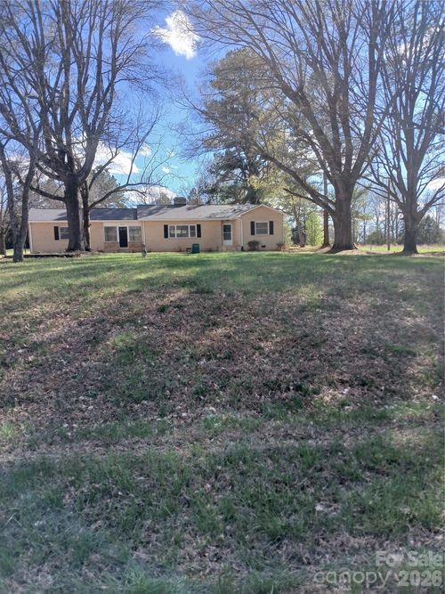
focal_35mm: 26
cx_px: 222
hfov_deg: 53.0
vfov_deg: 67.3
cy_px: 297
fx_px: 446
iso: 20
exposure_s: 1/233
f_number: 1.8
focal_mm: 3.98
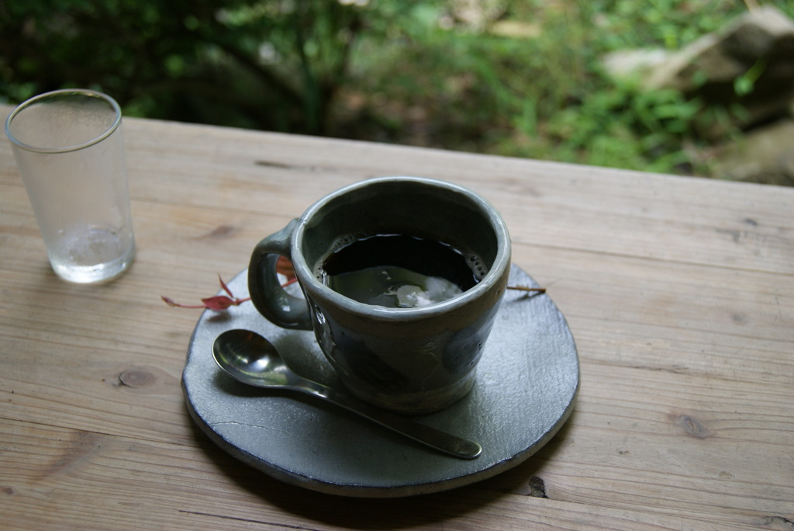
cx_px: 397
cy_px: 266
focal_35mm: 45
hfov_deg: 43.6
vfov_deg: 29.9
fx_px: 993
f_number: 4.5
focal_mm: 30
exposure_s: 1/60
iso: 125
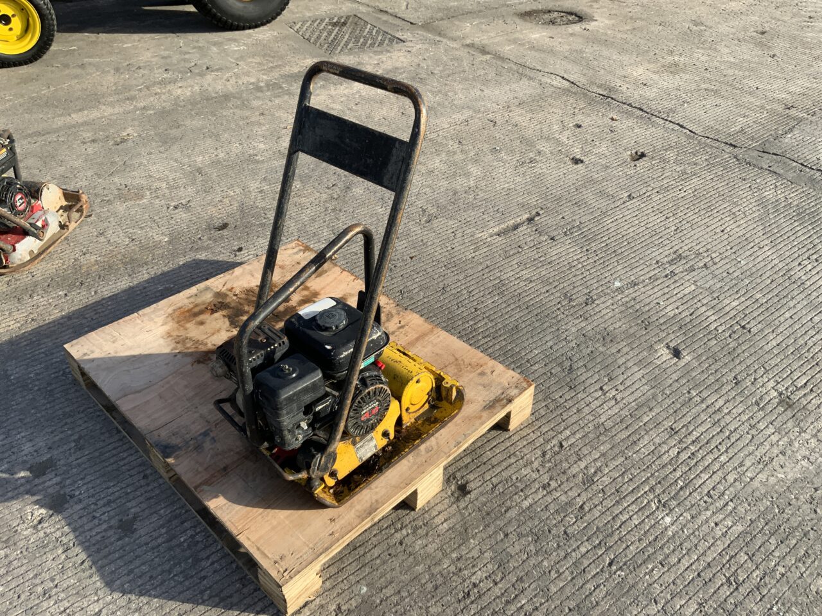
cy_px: 308
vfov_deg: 48.2
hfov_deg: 61.7
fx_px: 689
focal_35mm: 29
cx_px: 411
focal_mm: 3
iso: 16
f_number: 1.8
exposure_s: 1/869
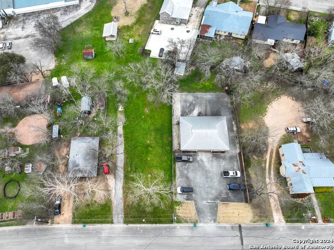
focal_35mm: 24
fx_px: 232
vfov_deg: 56.8
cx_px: 167
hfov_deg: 71.6
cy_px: 125
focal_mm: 12.29
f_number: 2.8
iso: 110
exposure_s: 1/500
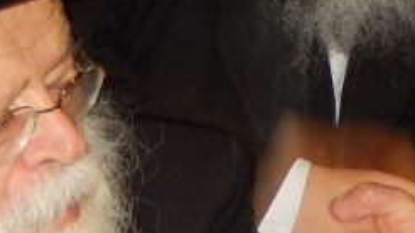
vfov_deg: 6.5
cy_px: -7
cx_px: 506
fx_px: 2045
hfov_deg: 11.3
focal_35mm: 186
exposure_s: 1/30
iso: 200
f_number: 4.2
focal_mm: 7.3
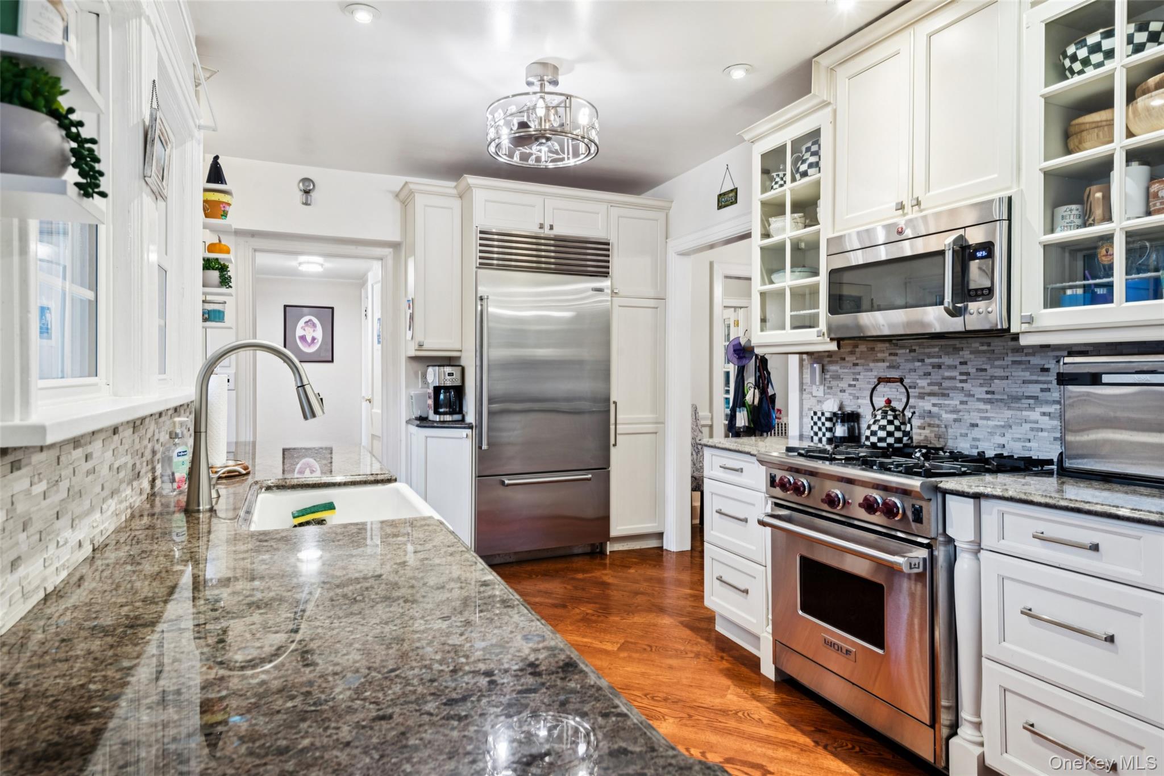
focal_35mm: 20
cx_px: 582
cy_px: 388
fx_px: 647
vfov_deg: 61.9
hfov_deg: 84.0
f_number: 9
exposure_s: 1/2.5
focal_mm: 20
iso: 250
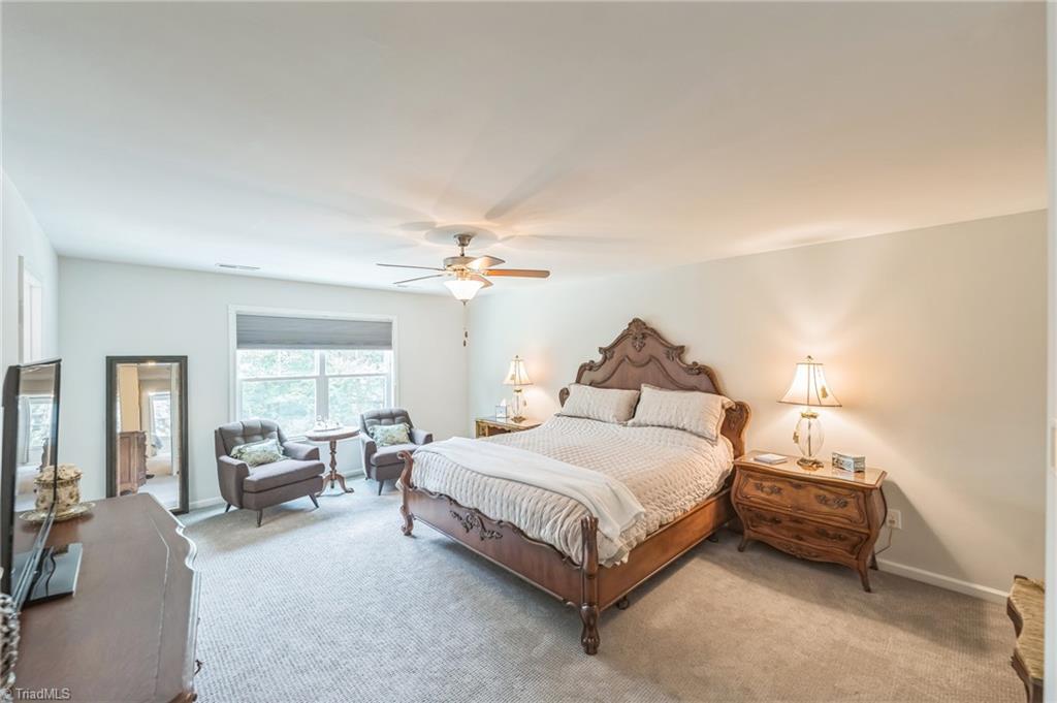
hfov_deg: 104.3
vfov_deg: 81.1
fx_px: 411
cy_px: 352
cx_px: 528
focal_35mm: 14
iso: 400
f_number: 4
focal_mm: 14
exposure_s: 1/30
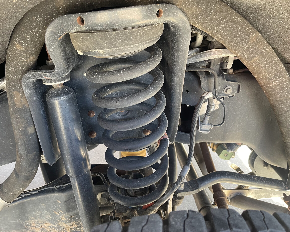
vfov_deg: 51.5
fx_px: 240
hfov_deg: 62.2
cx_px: 142
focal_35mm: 28
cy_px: 114
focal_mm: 5.1
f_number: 1.6
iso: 125
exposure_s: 1/100
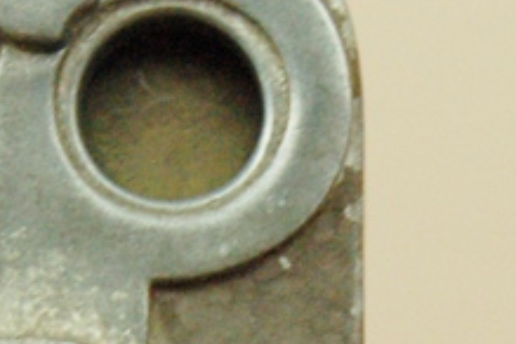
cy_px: 502
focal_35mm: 185
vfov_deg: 7.3
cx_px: 250
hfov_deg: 11.1
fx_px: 2651
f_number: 4.2
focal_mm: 30
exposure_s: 1/20
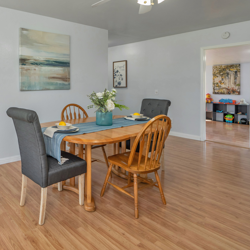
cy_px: 84
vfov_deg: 61.4
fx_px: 204
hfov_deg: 59.2
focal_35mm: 25
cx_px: 59
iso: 320
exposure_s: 1/25
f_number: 6.3
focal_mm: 14
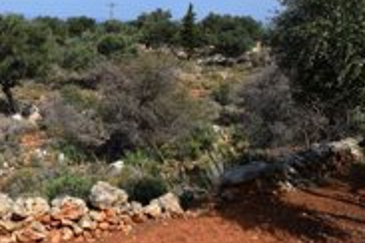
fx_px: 598
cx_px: 16
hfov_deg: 31.8
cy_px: -4
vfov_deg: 22.1
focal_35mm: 59
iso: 200
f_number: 10
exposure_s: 1/400
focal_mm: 18
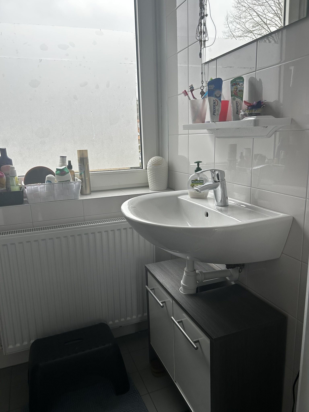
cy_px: 206
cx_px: 154
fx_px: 309
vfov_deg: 67.3
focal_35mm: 26
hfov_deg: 53.1
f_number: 1.5
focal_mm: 5.7
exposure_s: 1/611
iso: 50
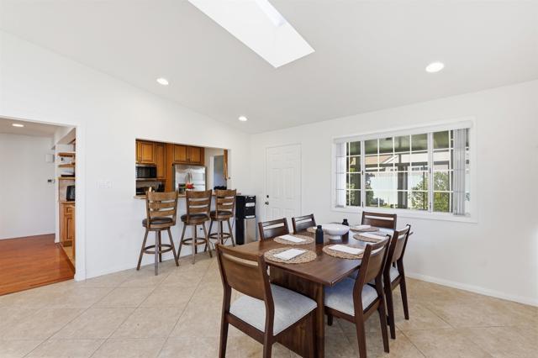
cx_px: 269
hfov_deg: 97.5
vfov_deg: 74.4
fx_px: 236
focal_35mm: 16
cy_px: 179
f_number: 10
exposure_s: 1/400
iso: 125
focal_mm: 15.8
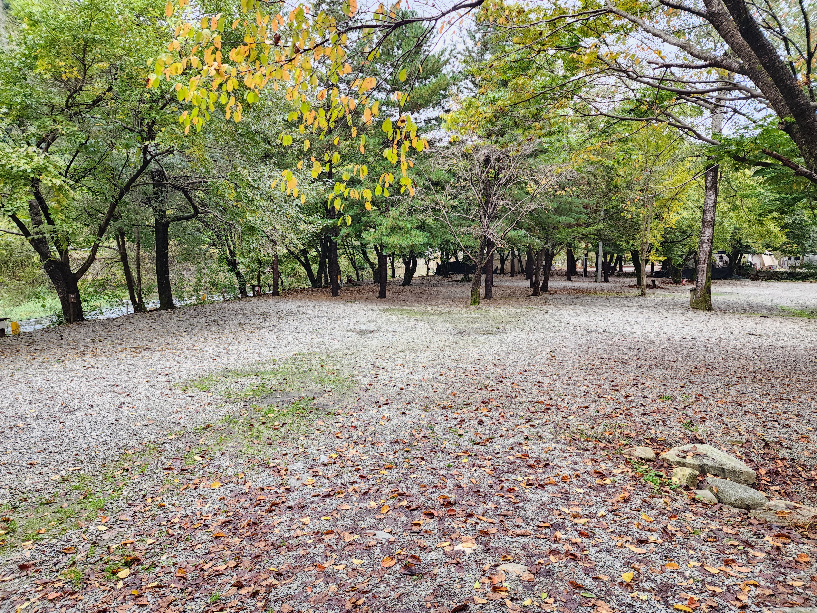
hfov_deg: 73.9
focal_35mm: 23
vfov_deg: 58.9
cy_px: 306
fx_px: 543
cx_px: 408
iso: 160
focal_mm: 6.4
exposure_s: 1/120
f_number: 1.8
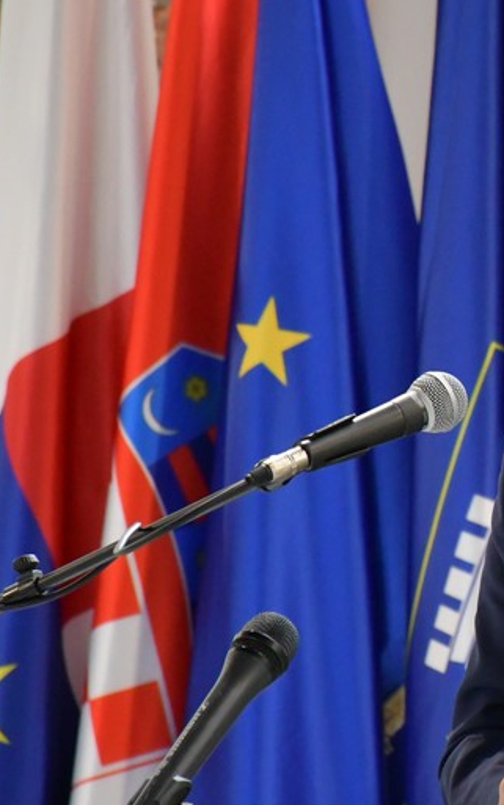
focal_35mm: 427
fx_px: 9376
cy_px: 388
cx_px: 688
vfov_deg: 4.9
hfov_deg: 3.1
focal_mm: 140
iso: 5600
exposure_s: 1/250
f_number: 5.6
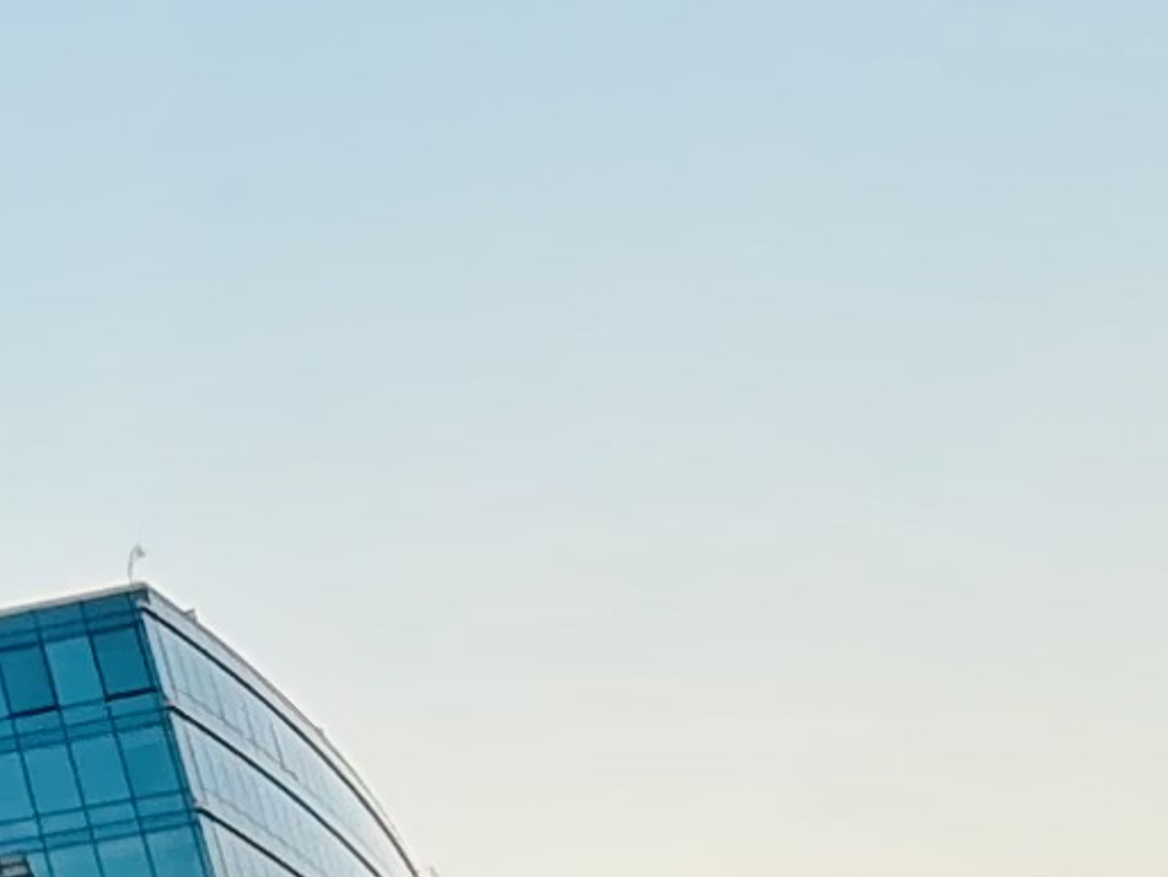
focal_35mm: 110
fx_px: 3712
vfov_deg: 13.3
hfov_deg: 14.1
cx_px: -1355
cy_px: 41
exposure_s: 1/340
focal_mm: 2.22
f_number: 2.2
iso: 40
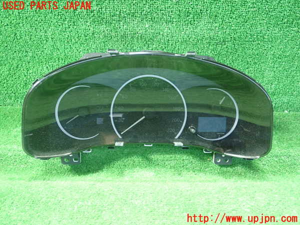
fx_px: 260
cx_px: 150
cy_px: 112
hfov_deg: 60.0
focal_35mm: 30
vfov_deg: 46.8
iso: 800
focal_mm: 5.5
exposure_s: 1/40
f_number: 2.3
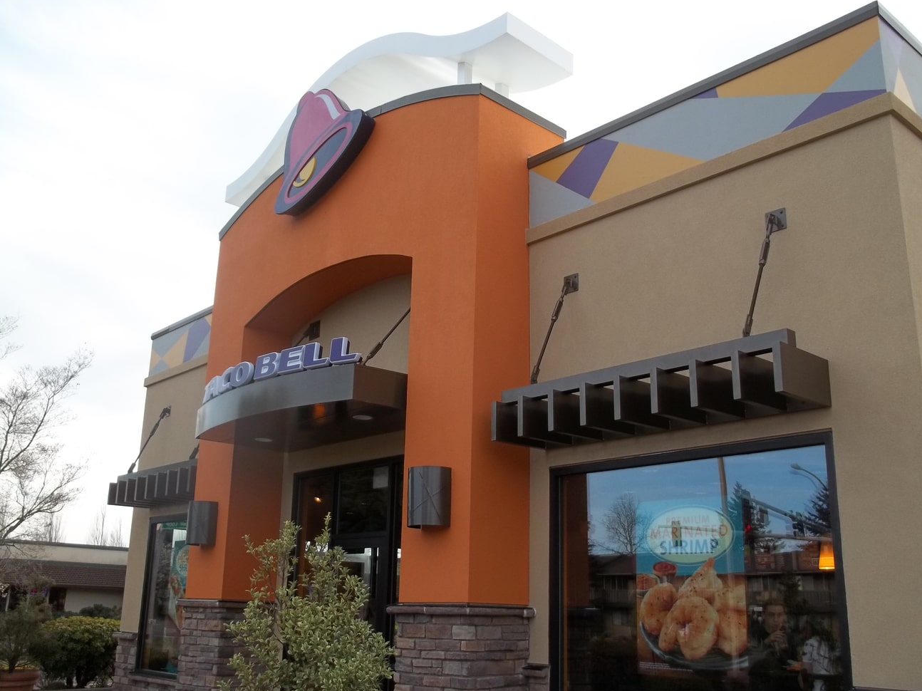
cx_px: 452
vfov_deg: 41.8
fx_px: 905
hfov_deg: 54.0
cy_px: 348
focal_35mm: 34
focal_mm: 5.9
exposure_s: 1/320
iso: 64
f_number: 3.3
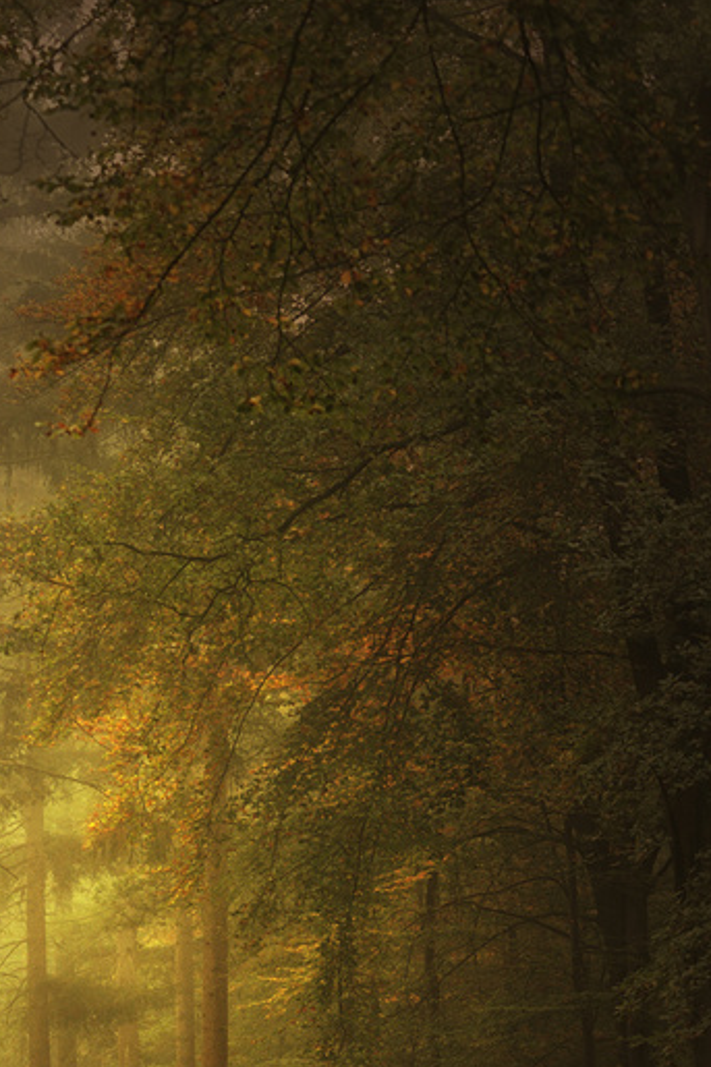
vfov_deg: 15.0
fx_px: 4031
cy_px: 878
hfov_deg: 10.1
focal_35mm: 136
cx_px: 146
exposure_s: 1/320
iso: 800
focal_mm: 70
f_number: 4.5
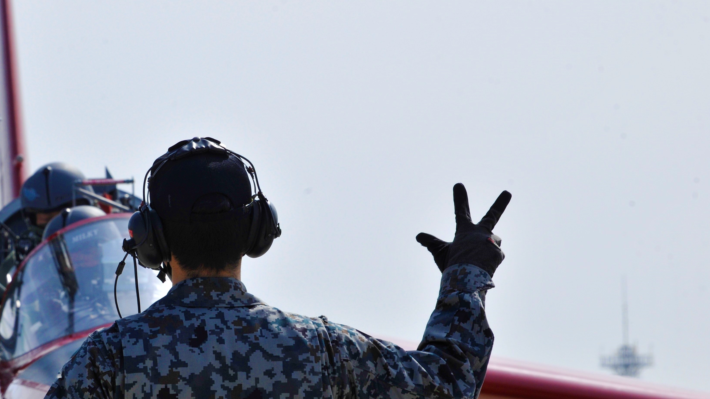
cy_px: 404
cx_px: 60
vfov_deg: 3.8
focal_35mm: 319
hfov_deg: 6.7
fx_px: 6005
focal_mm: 165
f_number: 11
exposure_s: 1/500
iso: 400
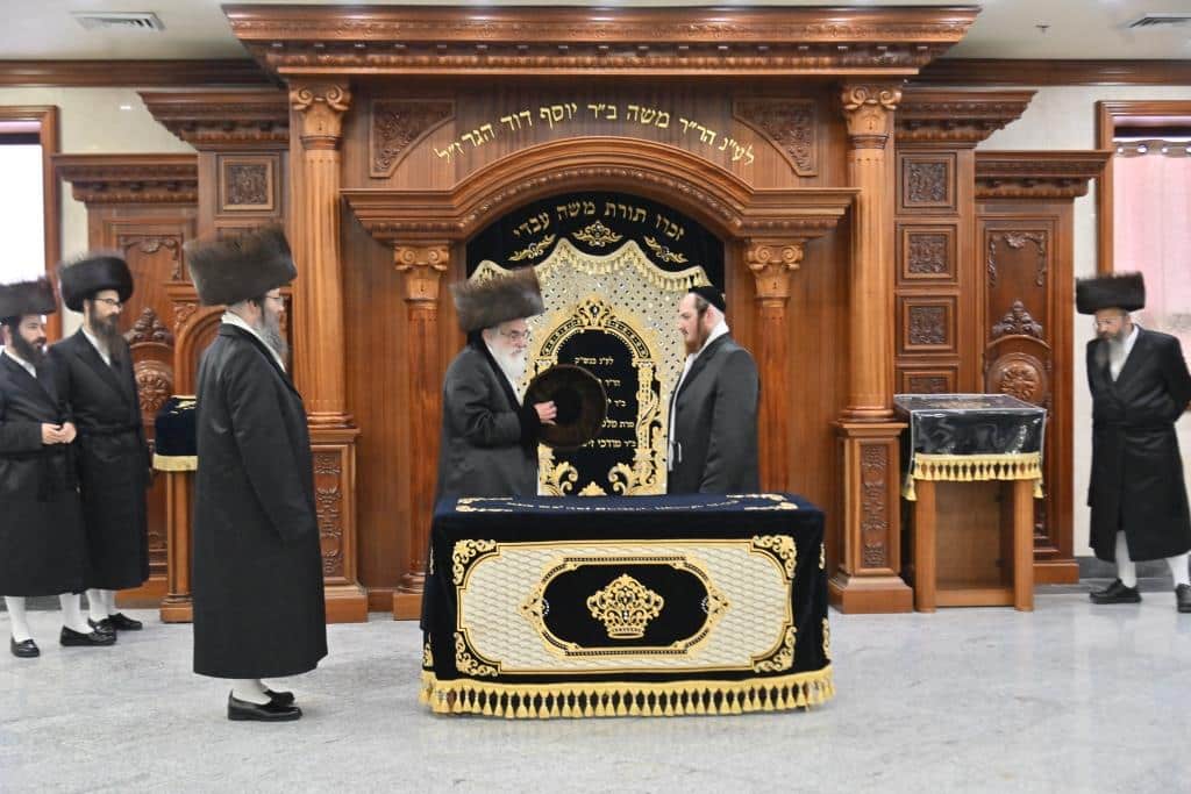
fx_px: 1588
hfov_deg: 41.1
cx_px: 596
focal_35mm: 48
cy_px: 397
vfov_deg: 28.1
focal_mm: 48
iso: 1600
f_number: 4
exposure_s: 1/160
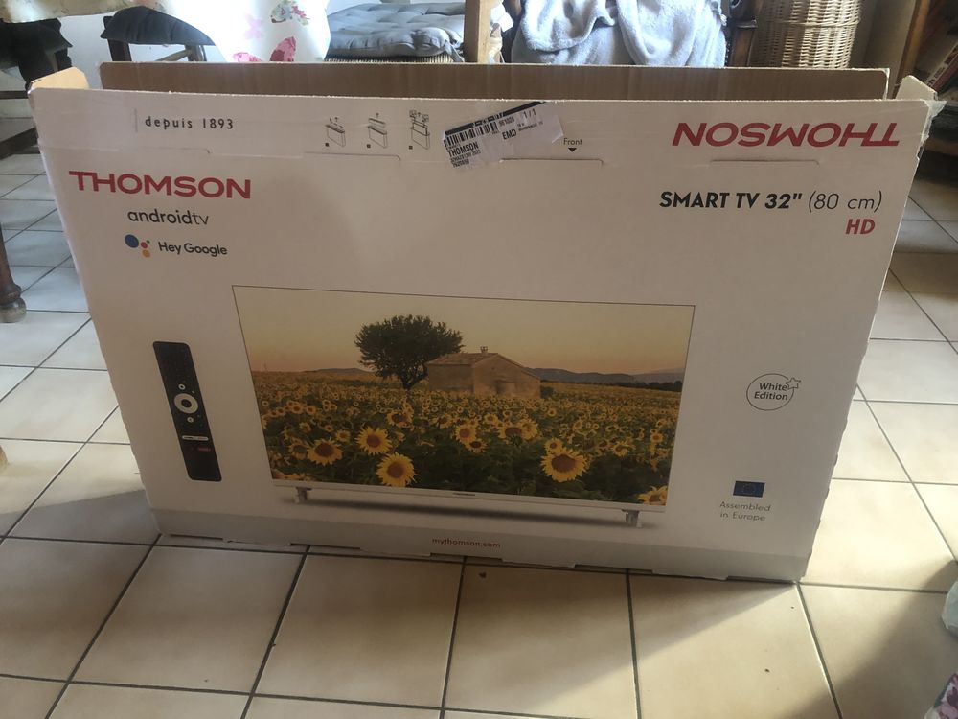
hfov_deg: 63.4
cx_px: 479
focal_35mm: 28
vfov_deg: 49.7
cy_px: 360
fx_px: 775
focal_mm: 4
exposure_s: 1/7
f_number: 1.8
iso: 100
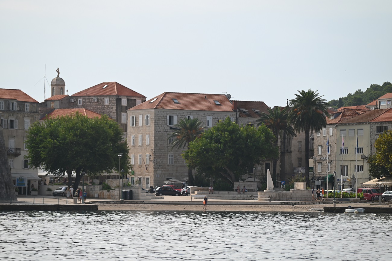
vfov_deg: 8.1
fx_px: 1851
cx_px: 196
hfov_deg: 12.1
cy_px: 130
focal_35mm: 170
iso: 140
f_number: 5.6
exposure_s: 1/1000
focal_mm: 170
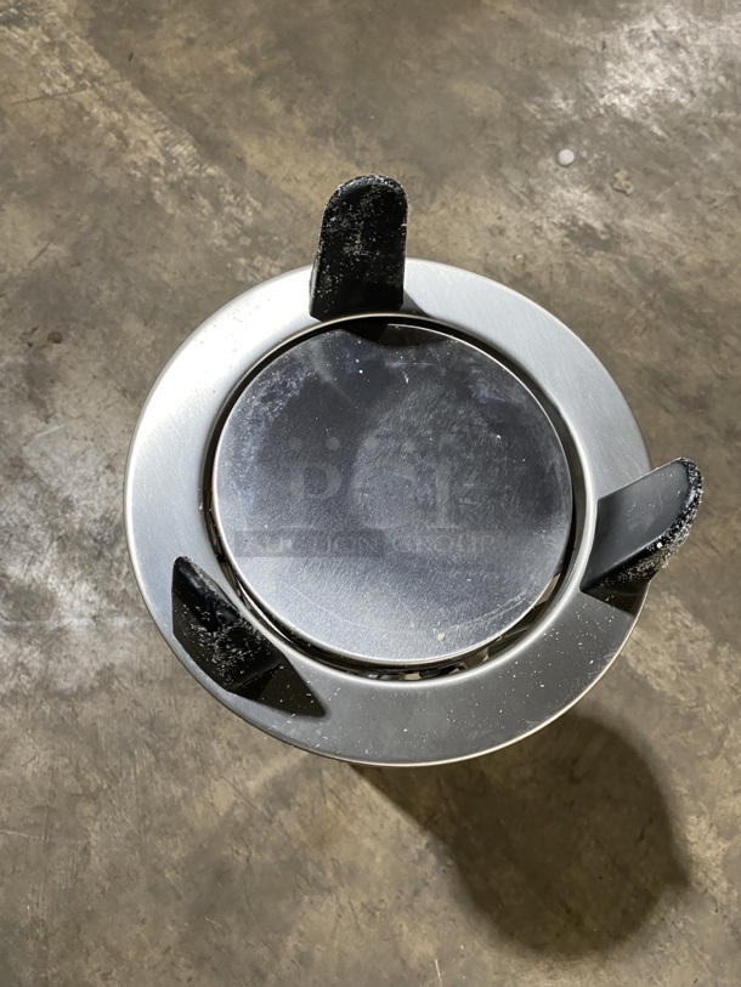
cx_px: 370
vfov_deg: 67.3
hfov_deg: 53.1
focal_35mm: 26
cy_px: 494
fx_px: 742
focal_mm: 4.25
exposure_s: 1/60
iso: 250
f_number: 1.8
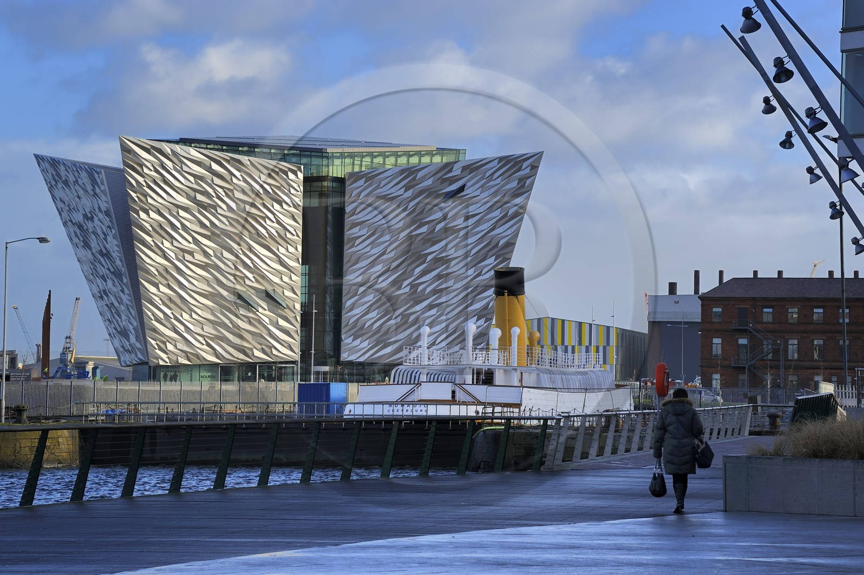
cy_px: 288
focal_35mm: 112
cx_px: 432
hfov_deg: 18.3
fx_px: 2686
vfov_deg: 12.2
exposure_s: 1/125
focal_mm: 112
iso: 200
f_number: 11
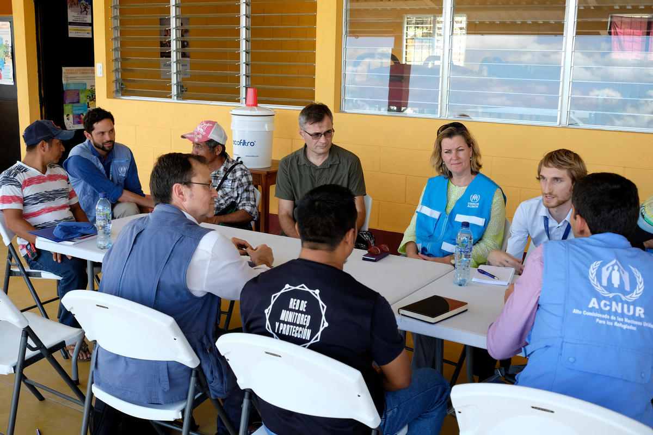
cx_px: 326
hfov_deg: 47.4
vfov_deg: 32.6
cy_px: 218
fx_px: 744
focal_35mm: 41
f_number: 4
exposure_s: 1/125
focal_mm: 27
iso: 200
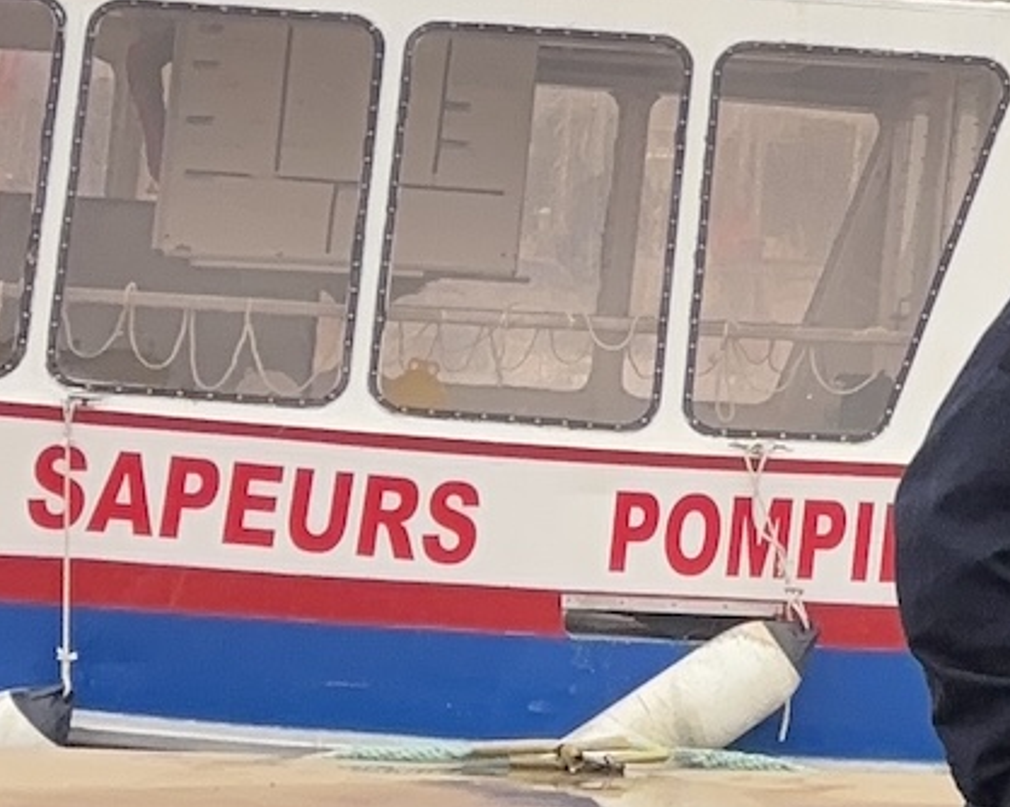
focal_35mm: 162
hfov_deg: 10.8
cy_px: -294
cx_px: 2100
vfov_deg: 9.3
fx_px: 4840
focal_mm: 5.96
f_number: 1.6
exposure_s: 1/297
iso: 50
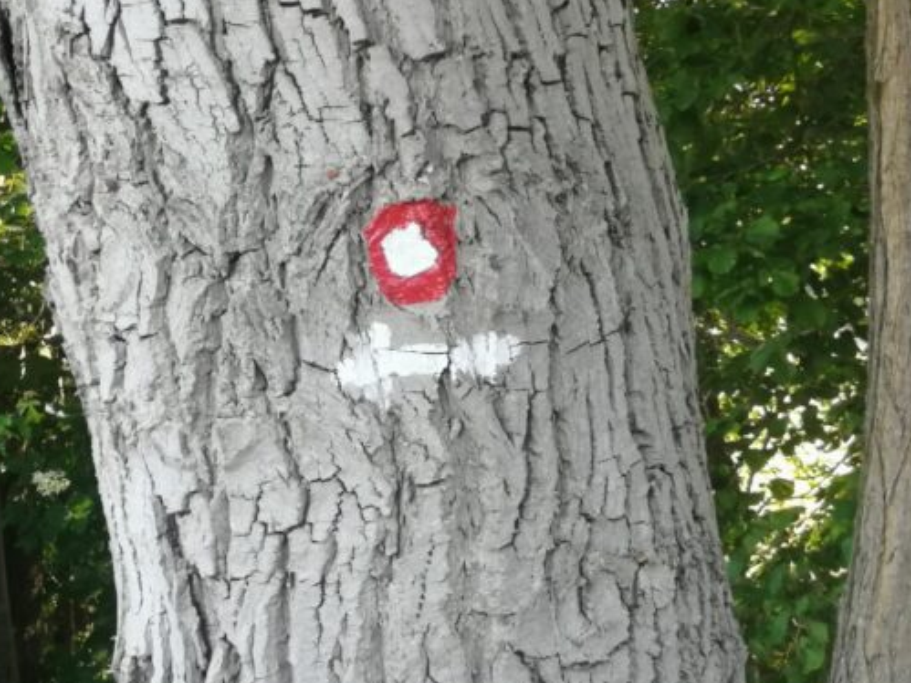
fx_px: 1947
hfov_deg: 26.3
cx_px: 403
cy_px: 358
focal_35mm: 74
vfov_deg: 19.9
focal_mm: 3.95
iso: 80
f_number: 1.8
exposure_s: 1/100
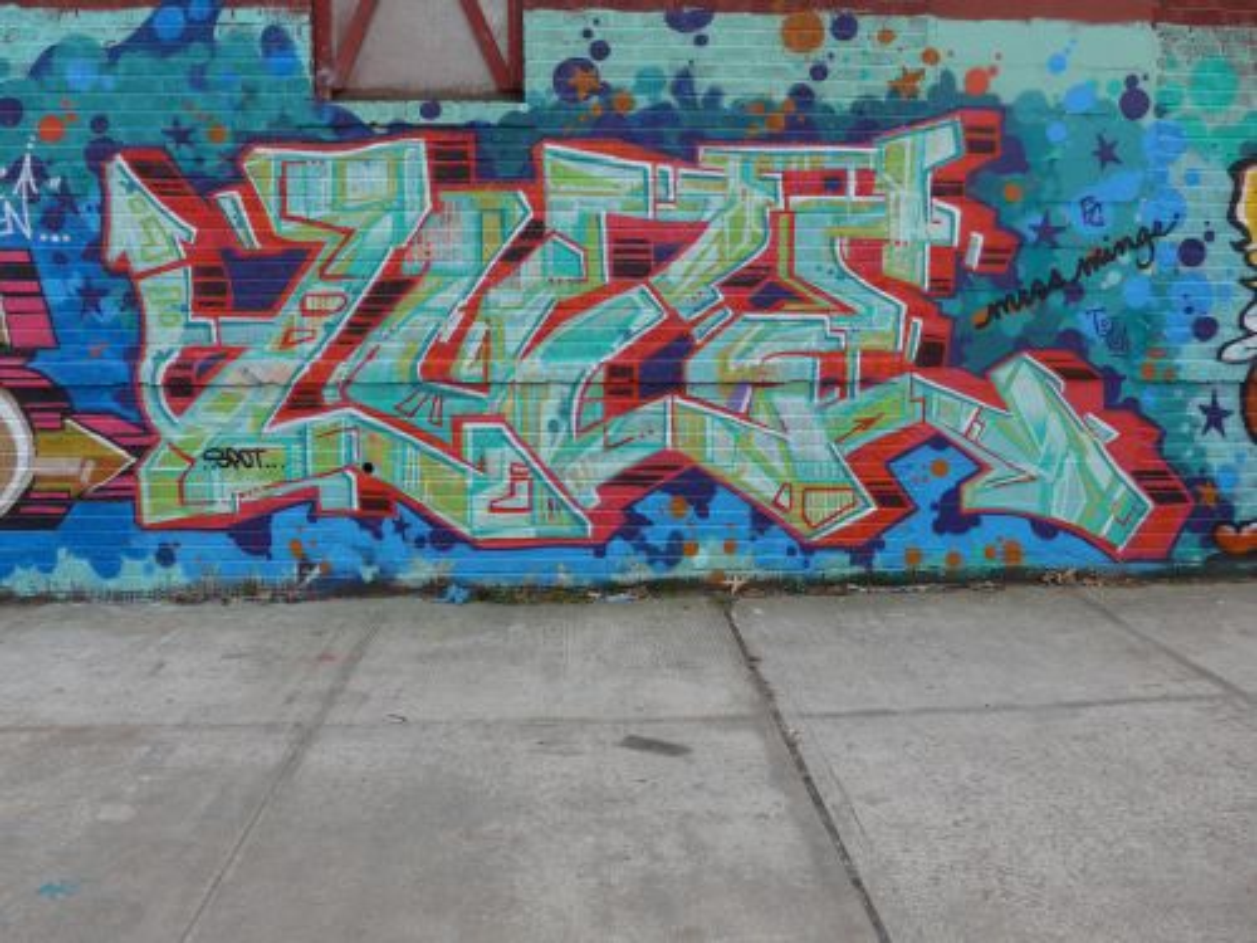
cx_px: 628
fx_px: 1053
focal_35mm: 29
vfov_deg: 48.2
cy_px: 472
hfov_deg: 61.7
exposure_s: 1/400
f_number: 2.8
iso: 80
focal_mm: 6
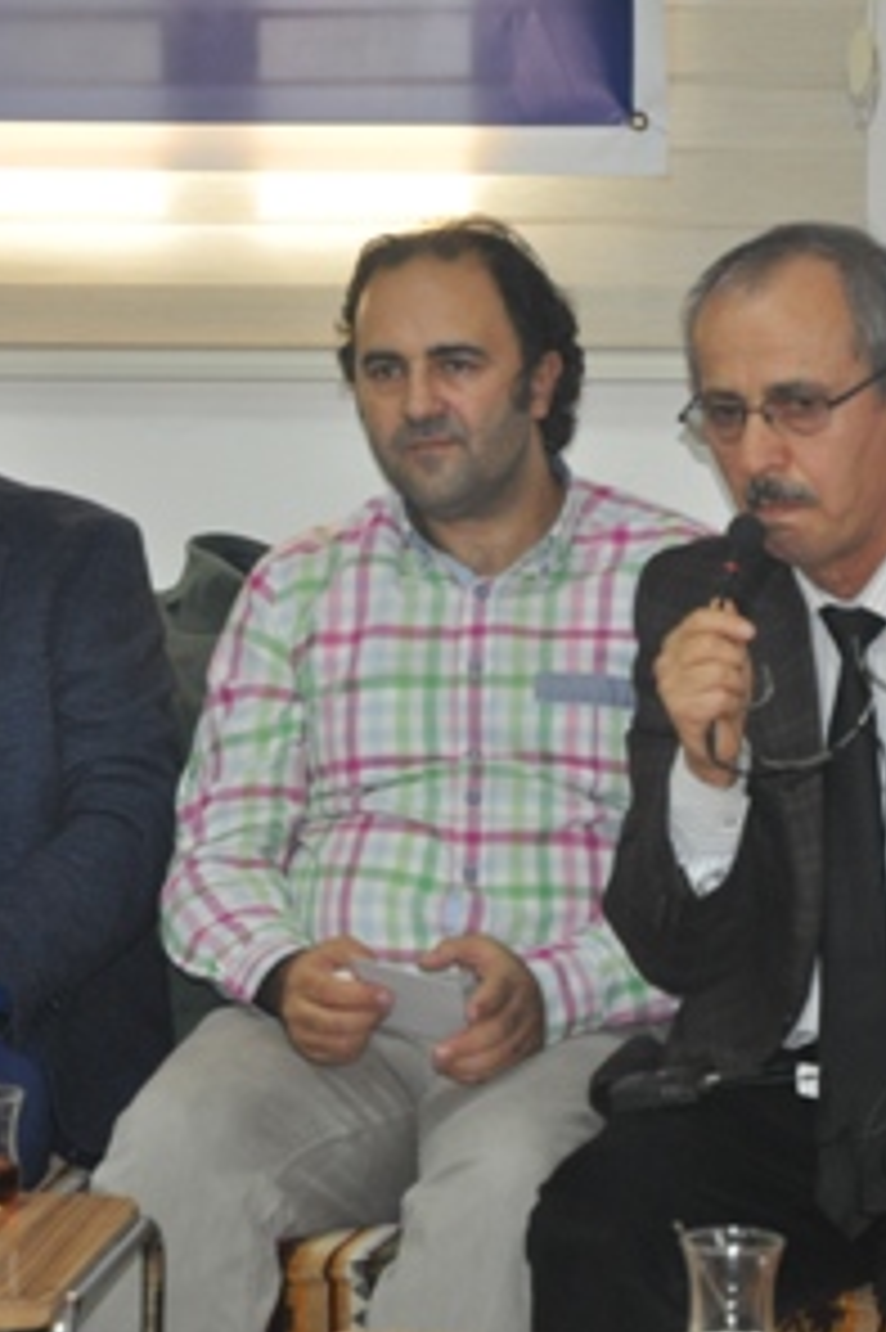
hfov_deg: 8.6
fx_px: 5876
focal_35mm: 159
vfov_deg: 12.9
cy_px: 666
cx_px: 459
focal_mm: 70
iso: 800
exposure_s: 1/100
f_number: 4.5
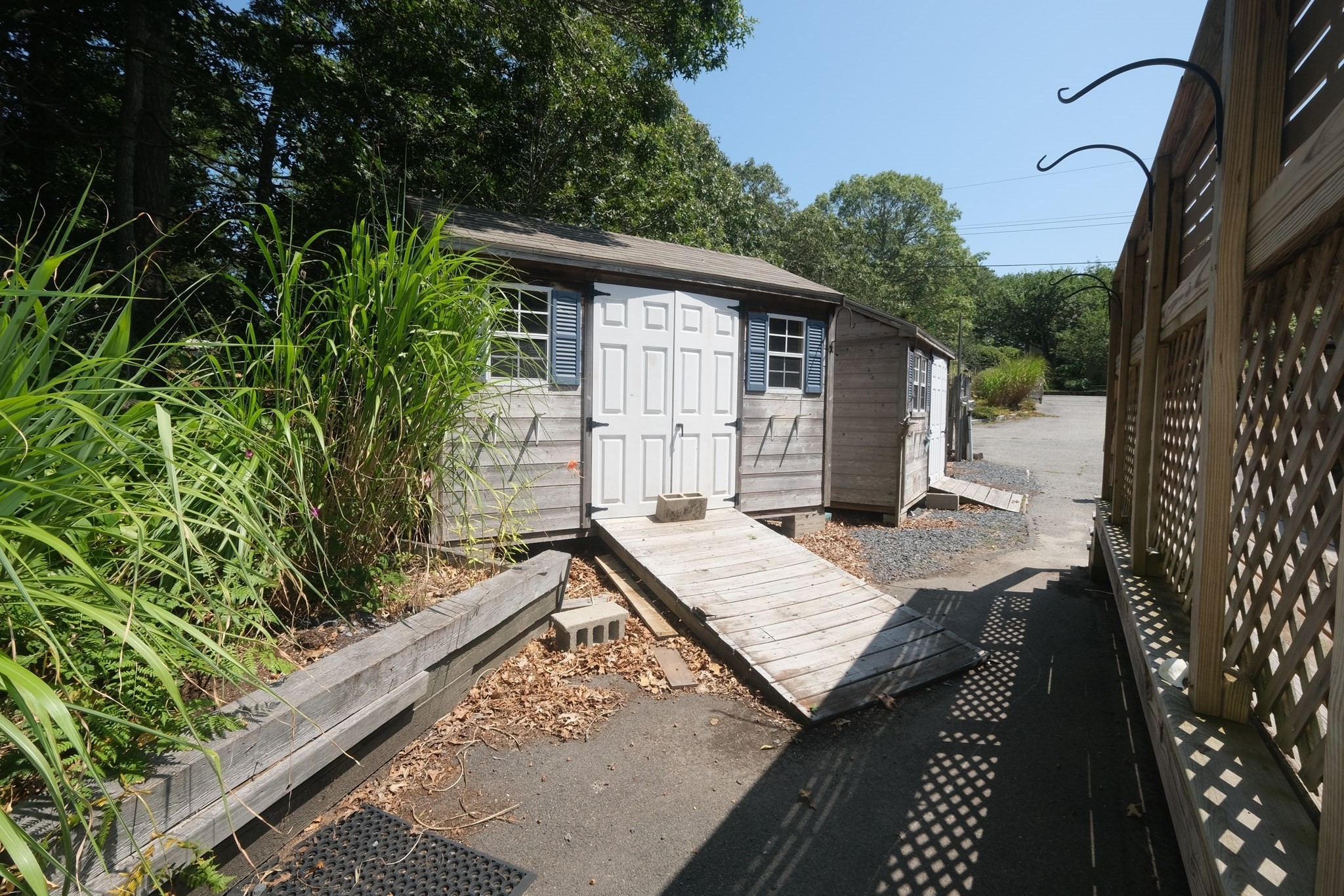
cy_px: 448
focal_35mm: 15
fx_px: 560
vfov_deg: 77.3
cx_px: 672
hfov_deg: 100.4
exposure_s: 1/250
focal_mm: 10
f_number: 11
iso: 400
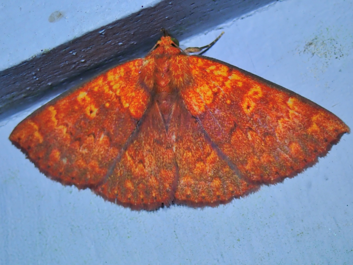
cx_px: 176
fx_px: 1020
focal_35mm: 100
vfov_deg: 14.8
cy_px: 132
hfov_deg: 19.6
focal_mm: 18
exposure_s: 1/1250
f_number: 6.3
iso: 100
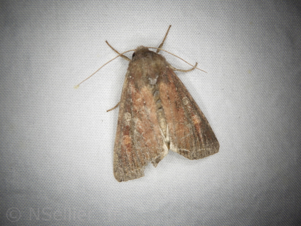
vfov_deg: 41.8
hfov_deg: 54.0
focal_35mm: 34
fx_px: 296
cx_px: 150
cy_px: 113
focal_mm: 6.1
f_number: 4.6
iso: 125
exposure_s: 1/400
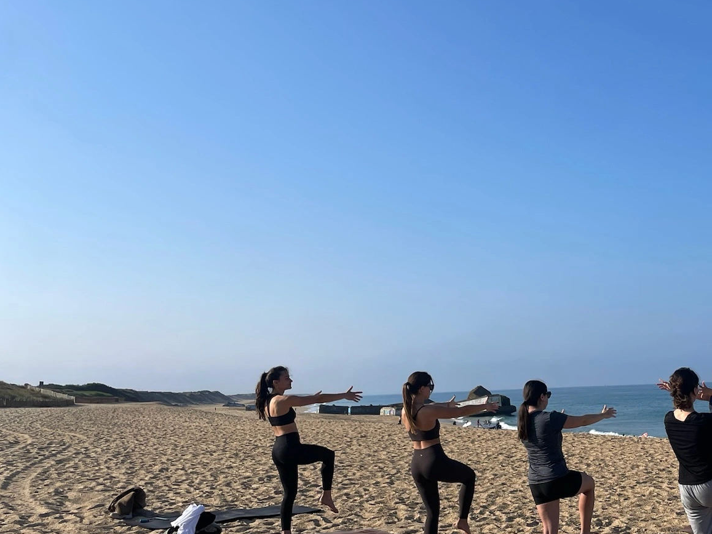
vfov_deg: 31.5
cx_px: 628
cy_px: 306
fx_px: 946
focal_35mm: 46
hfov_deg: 38.6
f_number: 1.6
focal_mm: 4.2
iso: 32
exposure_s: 1/4464
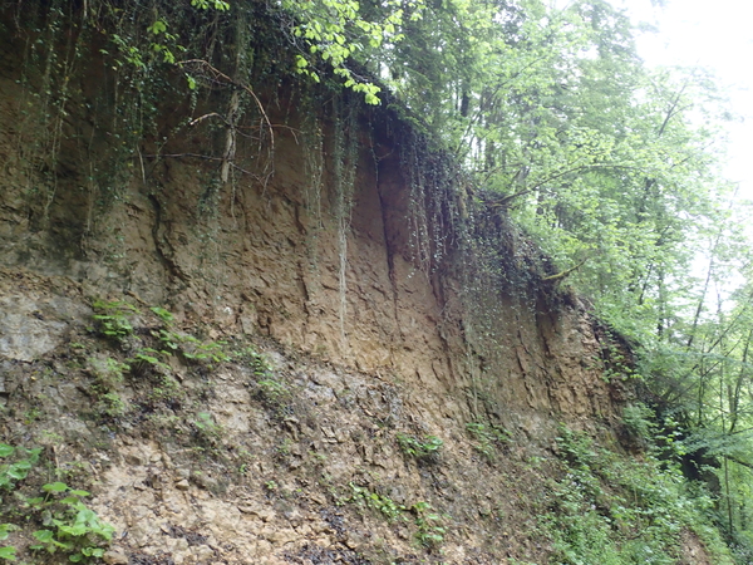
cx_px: 376
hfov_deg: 60.0
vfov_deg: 46.8
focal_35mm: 30
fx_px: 653
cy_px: 282
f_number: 3.2
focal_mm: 5.5
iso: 400
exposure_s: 1/60
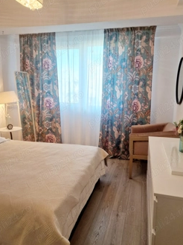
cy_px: 121
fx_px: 198
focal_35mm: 28
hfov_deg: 49.6
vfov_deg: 63.5
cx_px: 86
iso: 80
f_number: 1.8
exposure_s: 1/100
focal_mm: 6.4
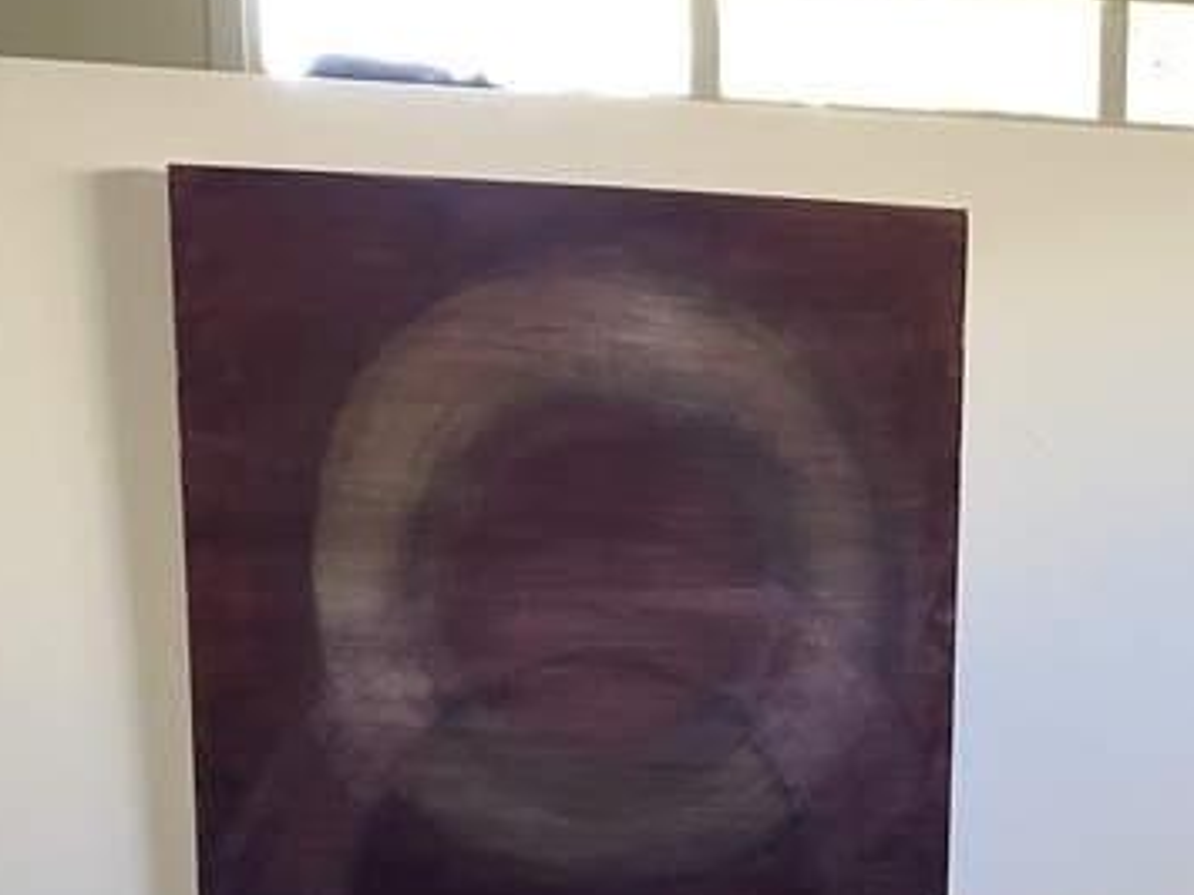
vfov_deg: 18.5
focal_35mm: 75
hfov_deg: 25.1
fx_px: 2586
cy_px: 1104
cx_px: 1107
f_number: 1.8
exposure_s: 1/63
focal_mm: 4.25
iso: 125
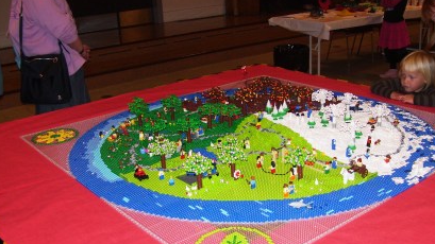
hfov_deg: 47.3
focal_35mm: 43
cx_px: 227
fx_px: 496
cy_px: 147
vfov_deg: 27.6
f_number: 2.7
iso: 80
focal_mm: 6
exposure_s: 1/60
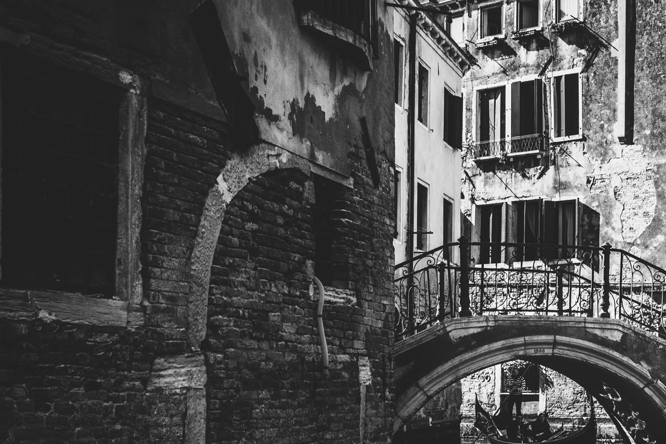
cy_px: 312
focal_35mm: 62
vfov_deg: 21.8
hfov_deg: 31.4
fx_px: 1147
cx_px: 549
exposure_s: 1/50
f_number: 11
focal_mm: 35
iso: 64
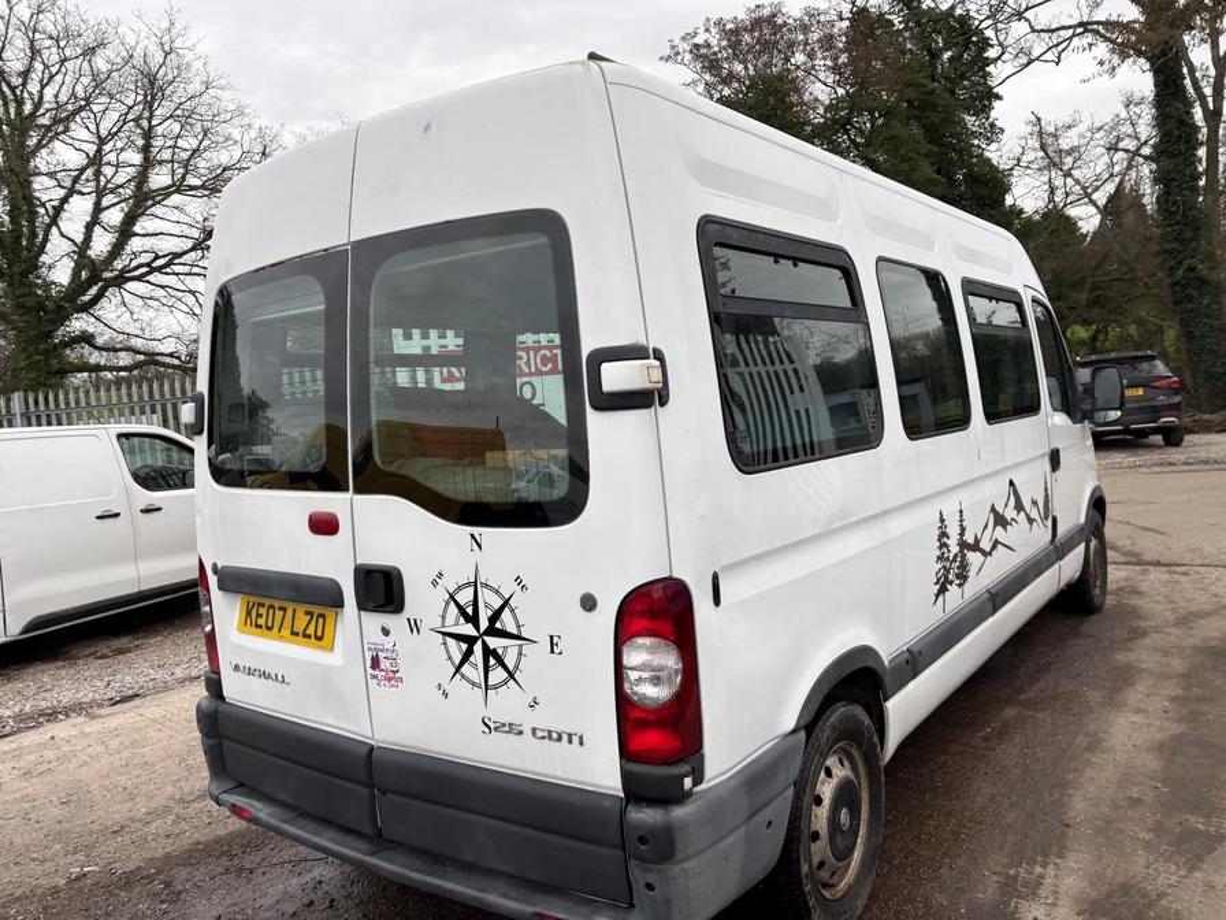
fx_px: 921
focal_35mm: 26
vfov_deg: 53.1
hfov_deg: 67.3
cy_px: 460
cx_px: 613
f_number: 1.6
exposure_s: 1/178
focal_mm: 5.96
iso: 40
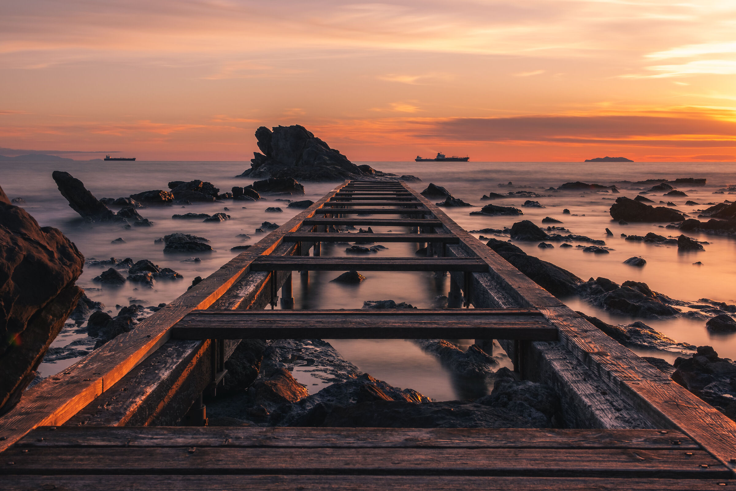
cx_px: 368
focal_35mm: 45
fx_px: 920
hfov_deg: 43.6
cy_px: 246
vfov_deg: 29.9
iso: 100
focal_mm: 30
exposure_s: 20
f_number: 11
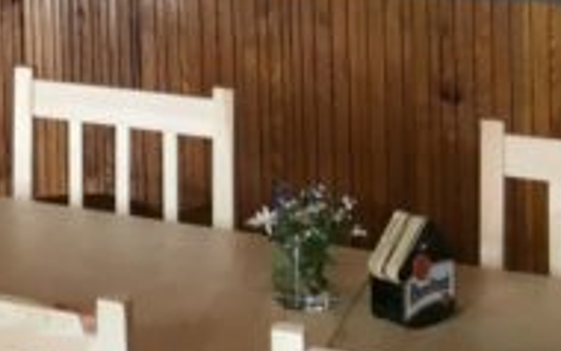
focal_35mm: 124
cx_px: -531
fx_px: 1897
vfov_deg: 10.0
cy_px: -271
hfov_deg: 14.3
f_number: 2.2
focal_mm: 4.15
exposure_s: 1/33
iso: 80
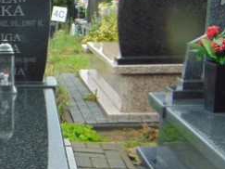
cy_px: 121
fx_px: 513
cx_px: -59
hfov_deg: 22.4
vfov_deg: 18.6
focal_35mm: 79
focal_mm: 5.4
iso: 80
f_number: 3.1
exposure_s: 1/250
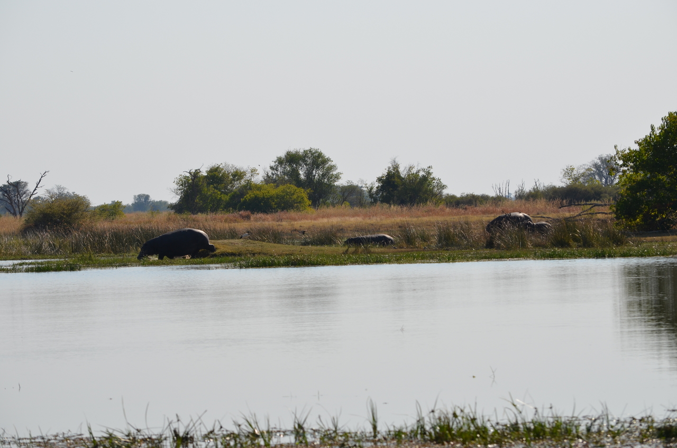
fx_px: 3941
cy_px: 224
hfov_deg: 9.8
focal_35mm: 210
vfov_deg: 6.5
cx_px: 338
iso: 200
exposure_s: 1/1000
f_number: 8
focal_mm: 140
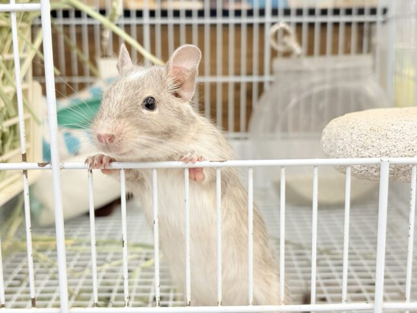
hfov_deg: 36.8
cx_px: 208
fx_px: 626
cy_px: 156
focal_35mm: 52
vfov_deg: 28.0
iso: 100
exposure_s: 1/50
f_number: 1.6
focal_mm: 5.96
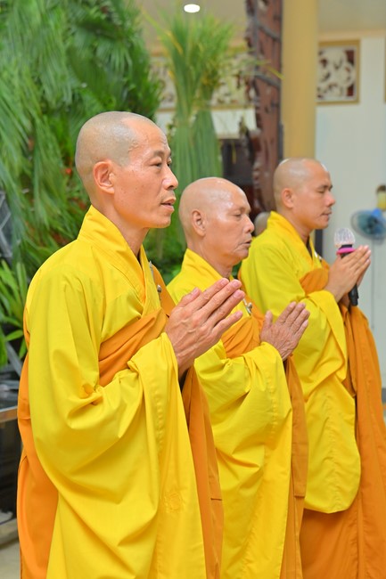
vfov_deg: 32.4
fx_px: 998
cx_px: 193
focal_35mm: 62
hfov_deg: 21.9
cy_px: 290
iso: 1600
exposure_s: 1/80
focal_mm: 62
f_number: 4.5
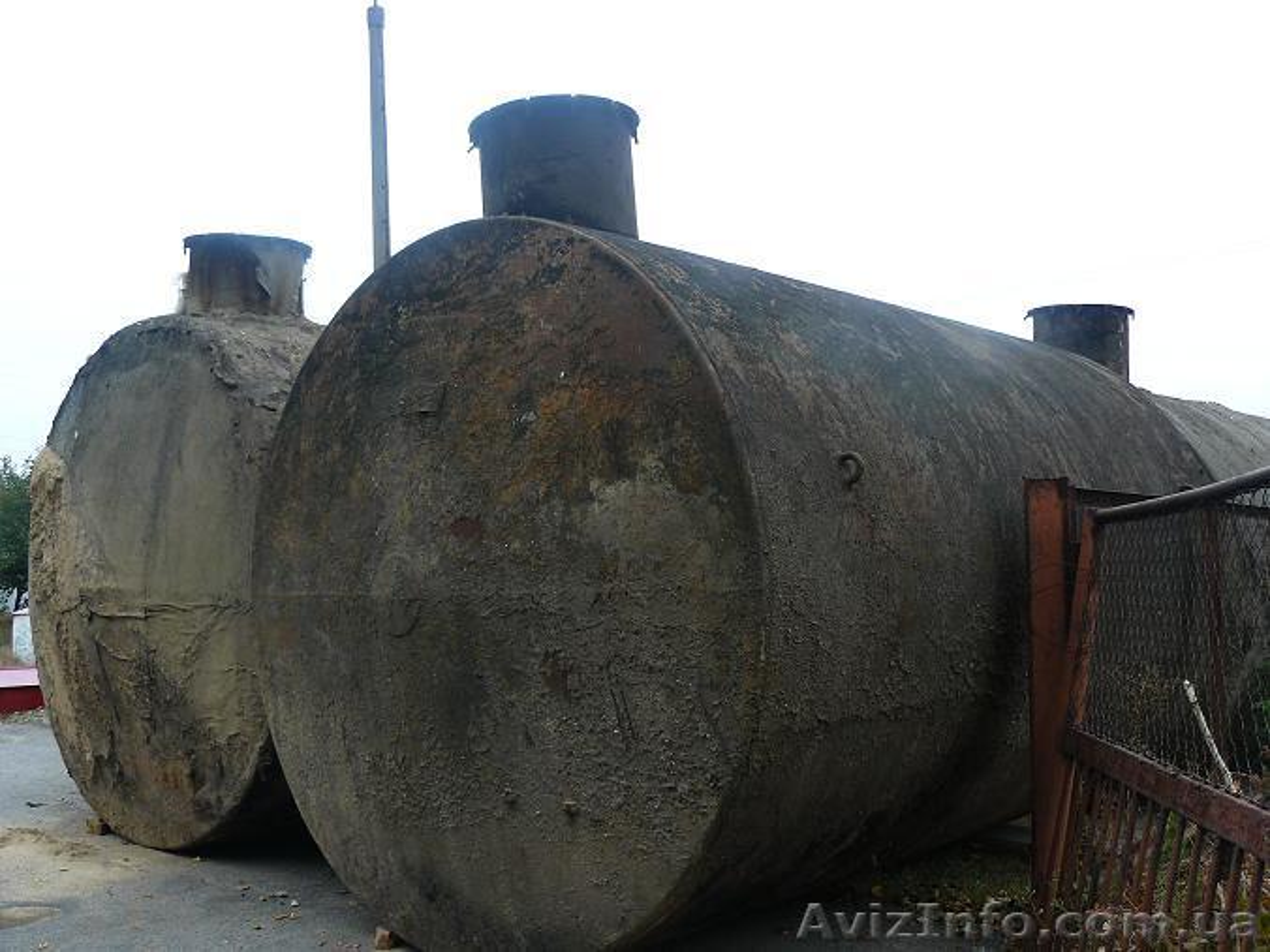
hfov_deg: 51.4
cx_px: 635
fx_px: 1321
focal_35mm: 36
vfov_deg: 39.7
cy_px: 476
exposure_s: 1/100
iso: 100
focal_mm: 6
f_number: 3.6
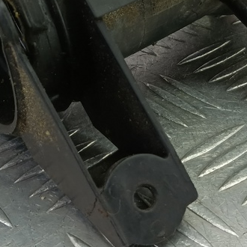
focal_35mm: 74
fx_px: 597
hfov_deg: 23.4
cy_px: 22
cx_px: 136
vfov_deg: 22.7
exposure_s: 1/50
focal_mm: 4.11
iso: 160
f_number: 1.6
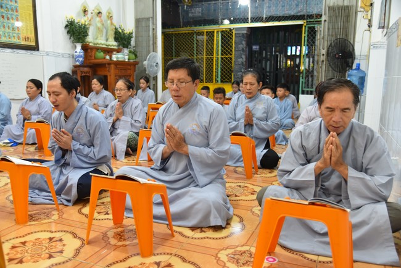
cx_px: 200
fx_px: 345
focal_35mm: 31
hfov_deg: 60.3
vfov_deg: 42.4
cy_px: 134
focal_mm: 31
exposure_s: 1/50
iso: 640
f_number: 4
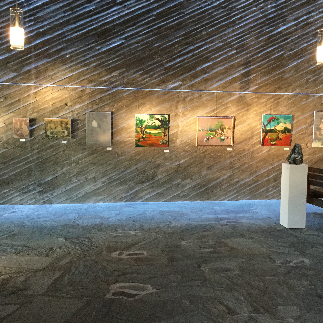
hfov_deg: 44.7
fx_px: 391
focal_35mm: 37
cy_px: 161
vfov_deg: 44.9
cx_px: 190
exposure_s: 1/25
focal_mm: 3.3
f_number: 2.4
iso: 250
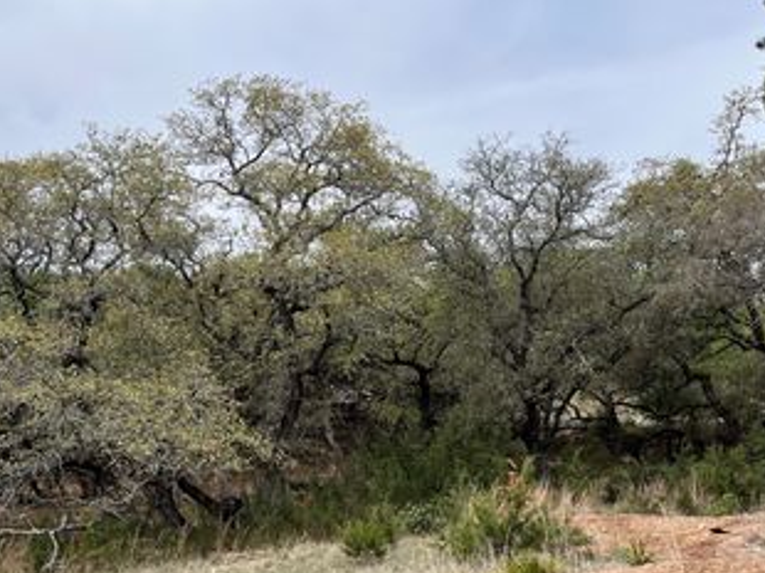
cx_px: 375
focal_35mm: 42
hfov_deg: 44.8
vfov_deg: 34.0
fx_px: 927
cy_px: 377
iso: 50
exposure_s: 1/3049
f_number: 1.6
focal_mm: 5.1
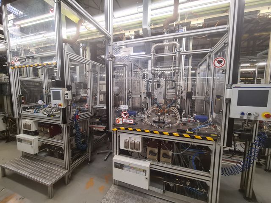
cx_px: 136
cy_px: 102
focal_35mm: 13
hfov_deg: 106.2
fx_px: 102
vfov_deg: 89.9
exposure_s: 1/50
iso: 160
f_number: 2.2
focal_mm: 2.2
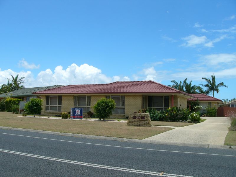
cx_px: 118
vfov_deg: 38.7
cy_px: 88
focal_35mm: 37
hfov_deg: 50.1
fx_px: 252
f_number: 4.6
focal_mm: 6.2
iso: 50
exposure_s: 1/640
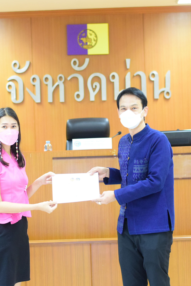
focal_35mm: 113
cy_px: 143
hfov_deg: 12.1
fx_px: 899
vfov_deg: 18.1
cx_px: 90
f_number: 2.8
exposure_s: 1/160
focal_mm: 50
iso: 2000
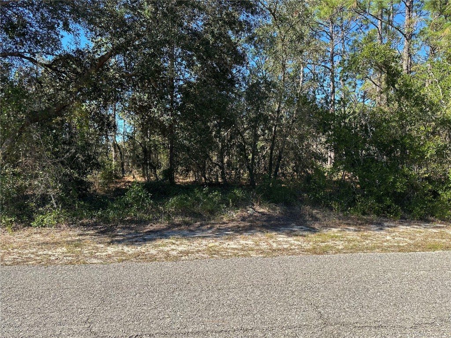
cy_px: 169
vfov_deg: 56.8
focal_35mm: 24
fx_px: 313
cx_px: 226
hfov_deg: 71.6
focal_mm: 6.86
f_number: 1.78
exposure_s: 1/1613
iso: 80
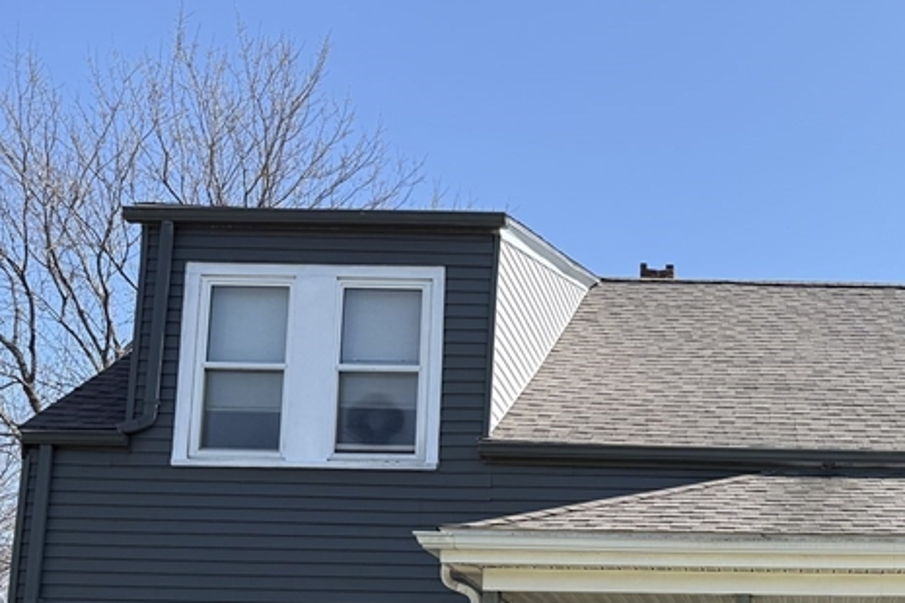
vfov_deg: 23.3
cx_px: 870
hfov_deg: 33.6
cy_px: 644
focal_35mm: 55
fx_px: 1383
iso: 100
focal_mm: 6.76
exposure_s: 1/3021
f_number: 1.78
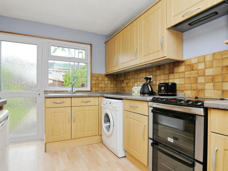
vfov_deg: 69.9
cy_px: 87
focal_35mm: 19
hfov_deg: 85.9
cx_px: 107
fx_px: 122
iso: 1000
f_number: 5.6
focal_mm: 11
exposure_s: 1/60
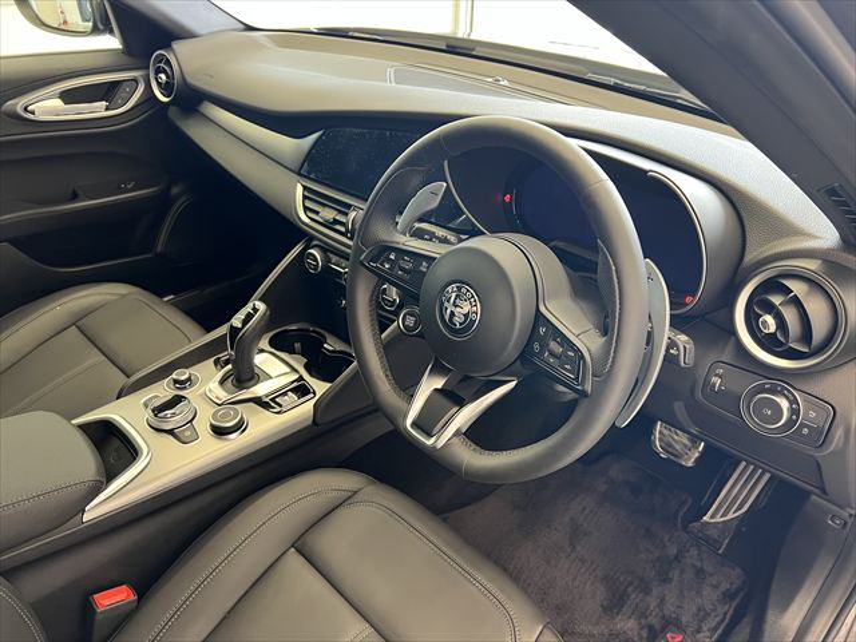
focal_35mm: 26
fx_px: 643
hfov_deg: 67.3
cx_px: 428
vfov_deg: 53.1
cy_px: 321
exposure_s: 1/60
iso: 200
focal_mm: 5.7
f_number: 1.5
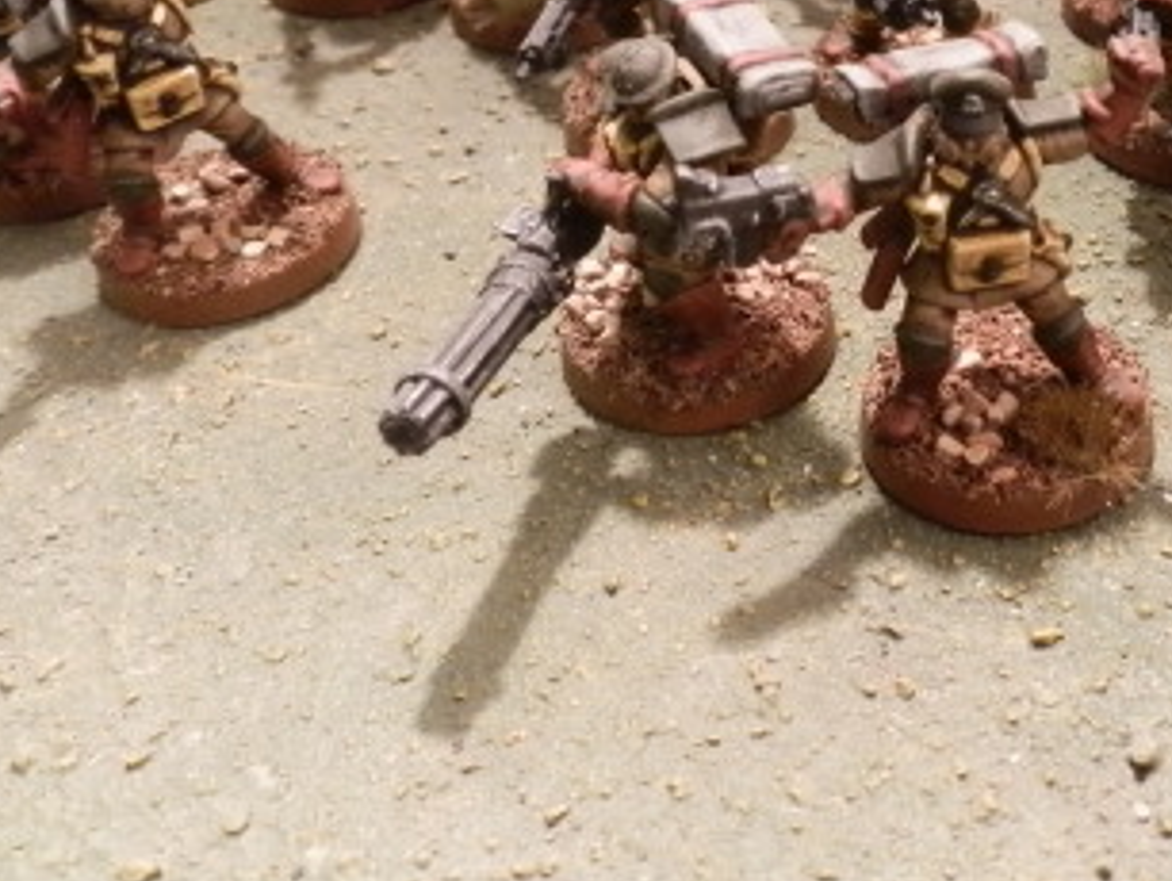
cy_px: 126
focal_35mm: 49
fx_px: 1660
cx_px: 877
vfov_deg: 28.8
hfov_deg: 37.9
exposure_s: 1/30
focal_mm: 5
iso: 400
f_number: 3.1
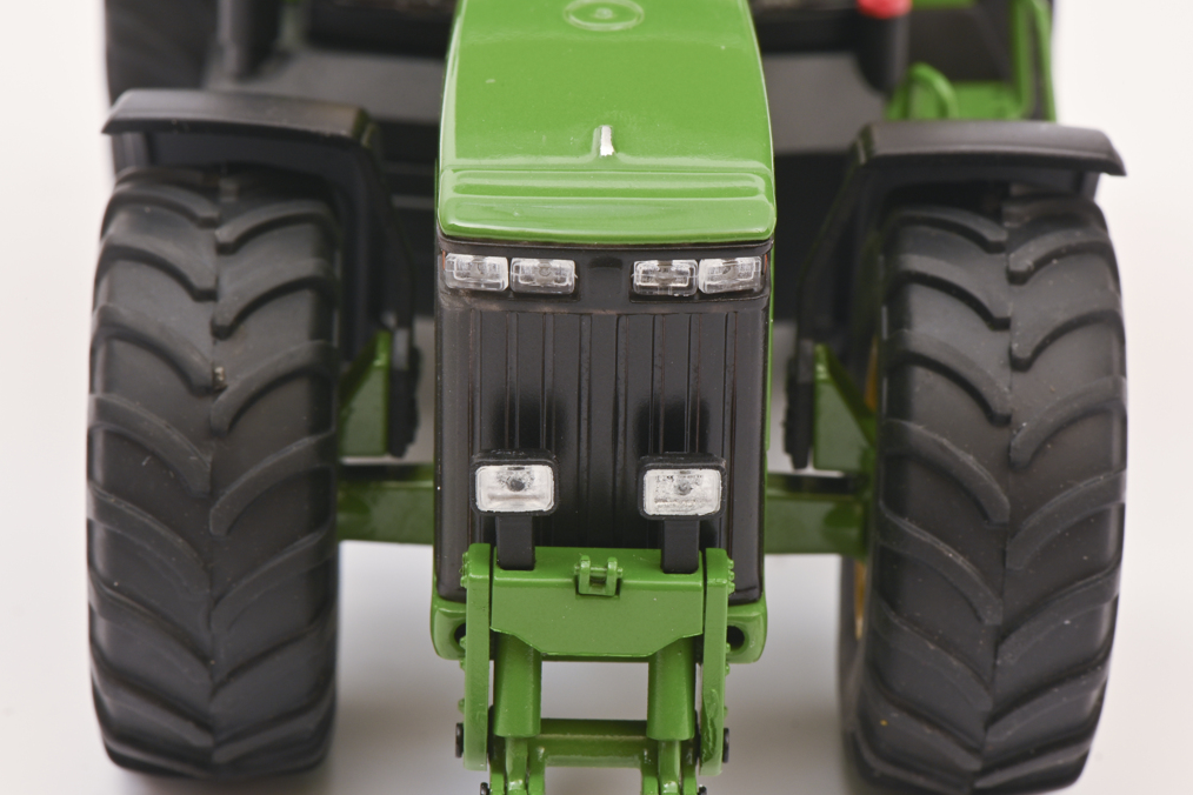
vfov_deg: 12.9
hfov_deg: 19.3
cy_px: 398
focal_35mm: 106
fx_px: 3512
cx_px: 595
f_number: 29
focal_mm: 105
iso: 200
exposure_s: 1/60
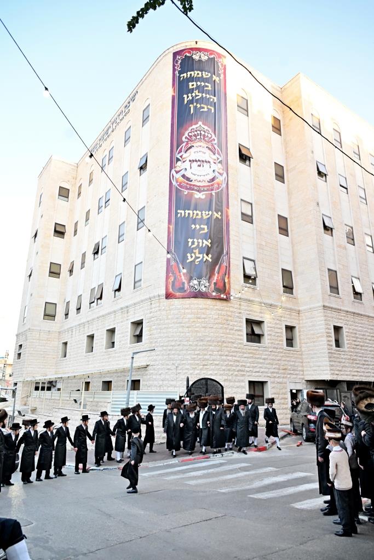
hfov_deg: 53.1
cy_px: 280
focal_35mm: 24
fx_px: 374
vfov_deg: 73.7
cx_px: 187
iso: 1000
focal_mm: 24
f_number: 4
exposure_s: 1/400
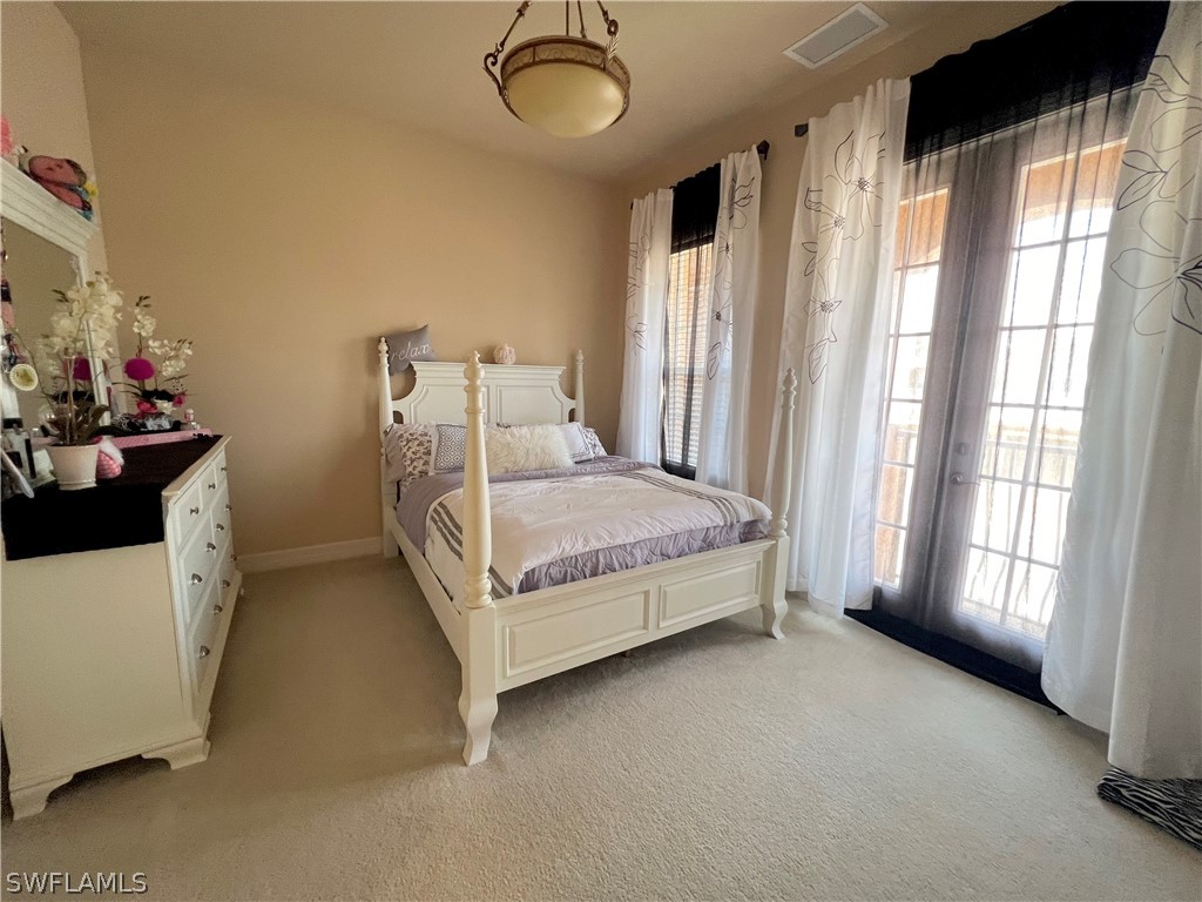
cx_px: 601
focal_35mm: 13
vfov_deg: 89.9
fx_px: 451
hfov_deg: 106.2
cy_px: 451
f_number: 1.8
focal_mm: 1.57
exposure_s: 1/60
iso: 160
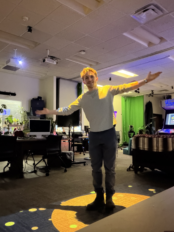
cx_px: 87
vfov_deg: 60.0
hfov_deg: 46.8
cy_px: 116
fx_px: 201
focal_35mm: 30
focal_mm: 2.71
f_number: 1.9
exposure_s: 1/15
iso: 1600
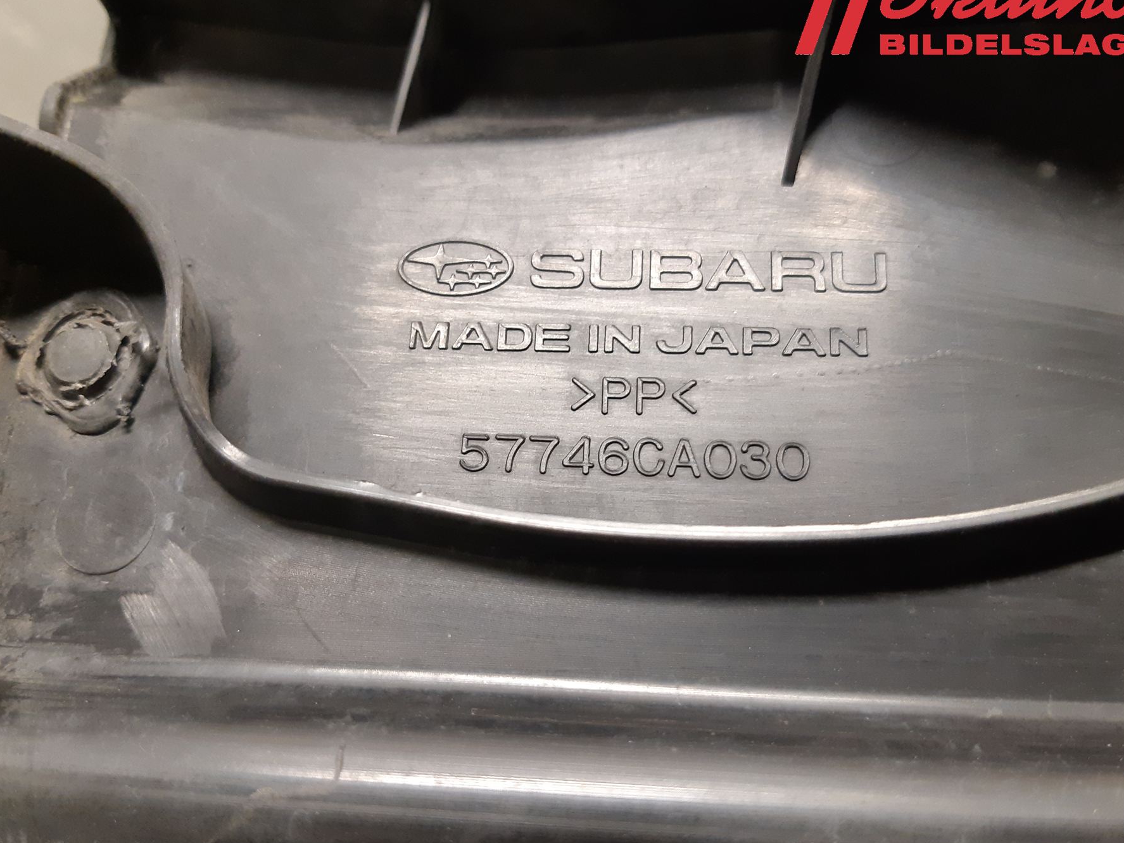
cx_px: 535
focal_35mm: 30
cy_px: 434
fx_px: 974
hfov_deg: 59.9
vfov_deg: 46.8
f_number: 1.7
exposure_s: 1/33
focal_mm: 3.93
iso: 250
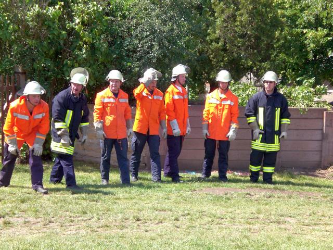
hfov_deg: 22.5
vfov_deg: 17.0
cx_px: 166
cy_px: 125
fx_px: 837
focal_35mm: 87
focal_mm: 14.49
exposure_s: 1/320
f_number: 5
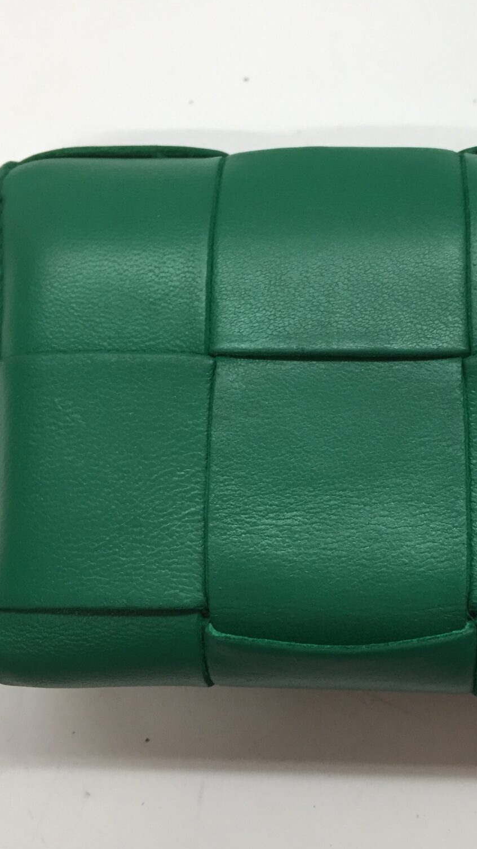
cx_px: 370
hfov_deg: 27.2
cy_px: 427
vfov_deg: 47.4
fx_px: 967
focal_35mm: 43
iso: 40
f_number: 2.2
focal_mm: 4.15
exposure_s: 1/30
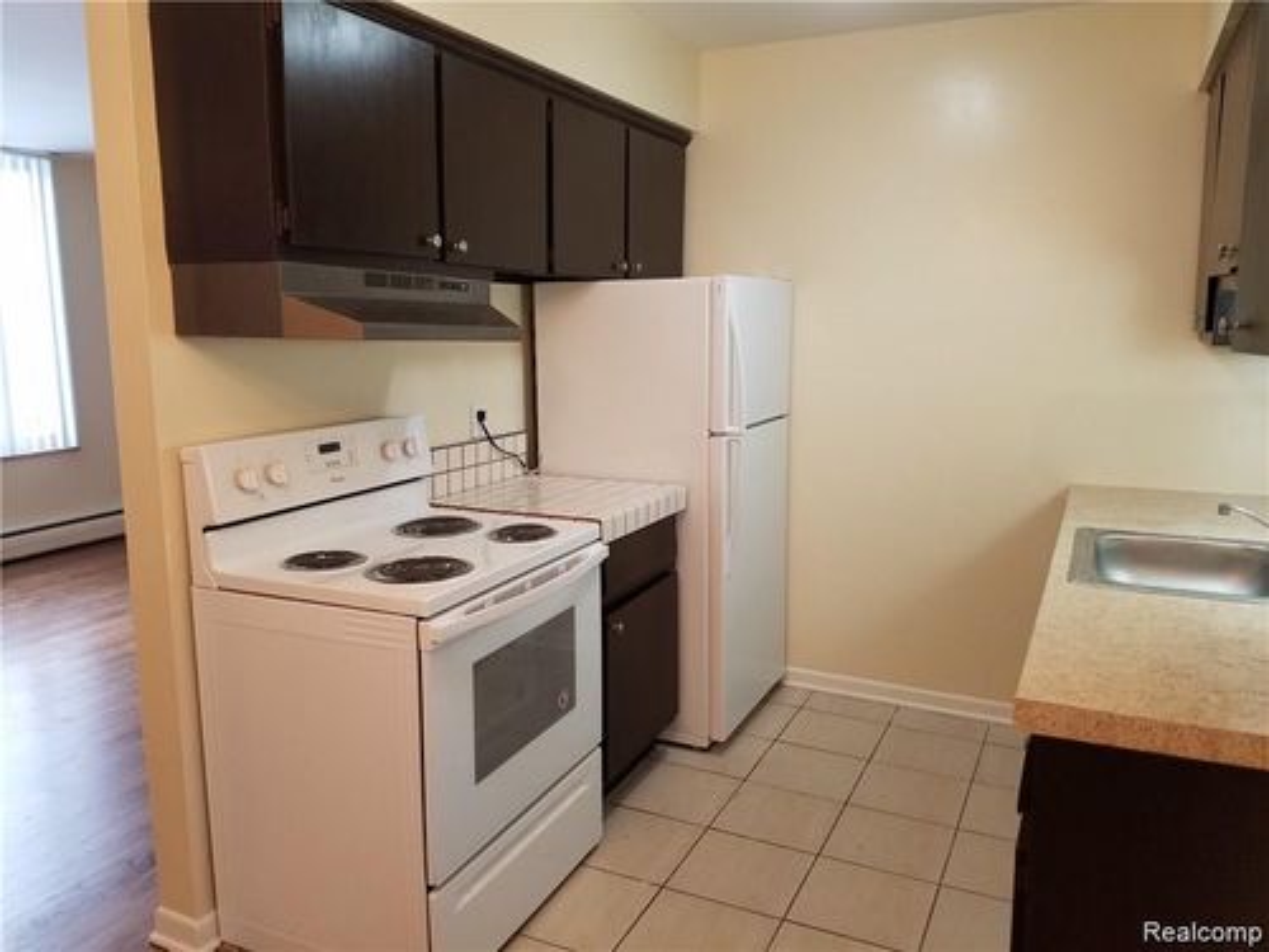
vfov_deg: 53.1
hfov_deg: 67.3
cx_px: 634
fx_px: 953
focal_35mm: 26
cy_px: 476
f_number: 1.7
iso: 100
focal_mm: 4.2
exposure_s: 1/60
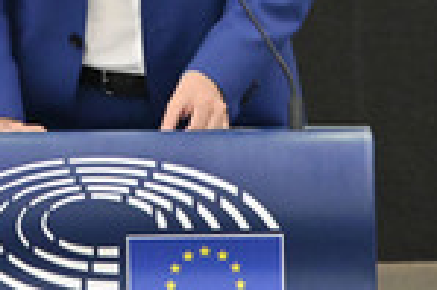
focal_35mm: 1815
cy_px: -91
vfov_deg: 0.8
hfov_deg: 1.1
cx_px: 110
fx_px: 22008
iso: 10000
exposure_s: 1/640
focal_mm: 600
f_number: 6.3
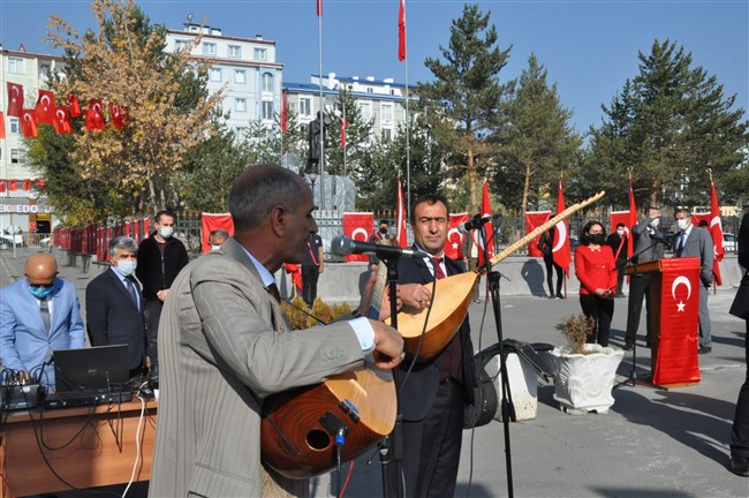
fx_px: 873
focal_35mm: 42
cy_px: 249
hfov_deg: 46.4
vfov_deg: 31.8
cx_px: 374
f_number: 16
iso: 1600
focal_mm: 28
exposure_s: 1/1000
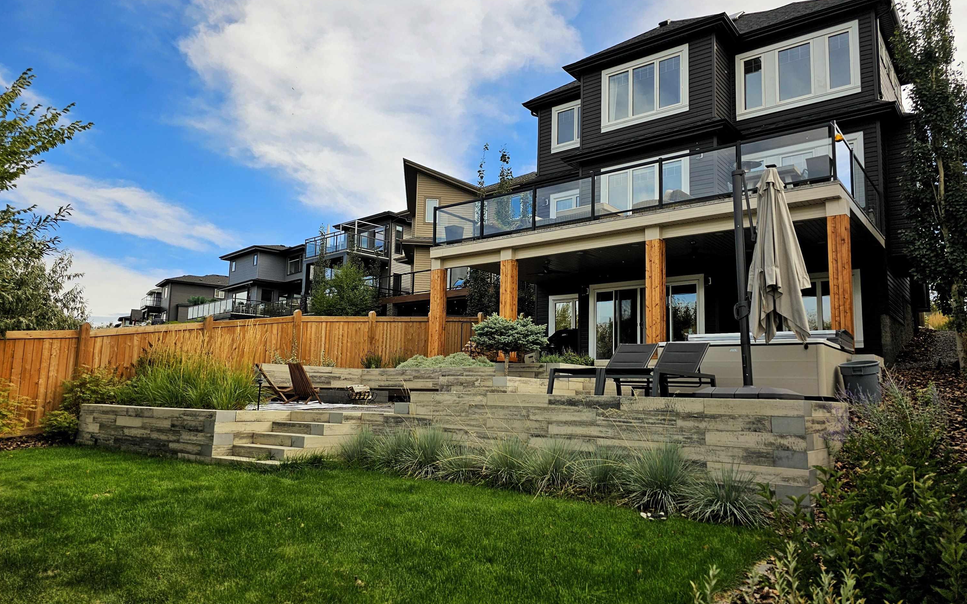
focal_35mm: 25
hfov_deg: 72.5
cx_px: 488
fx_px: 659
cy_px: 311
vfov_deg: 49.3
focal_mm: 6.3
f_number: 1.7
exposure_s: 1/617
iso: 10
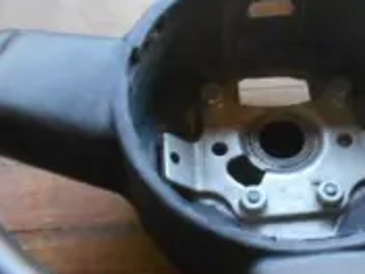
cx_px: 332
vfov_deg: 20.7
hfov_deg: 26.4
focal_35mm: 71
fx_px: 749
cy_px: 125
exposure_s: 1/30
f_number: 3.2
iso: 320
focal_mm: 4.6
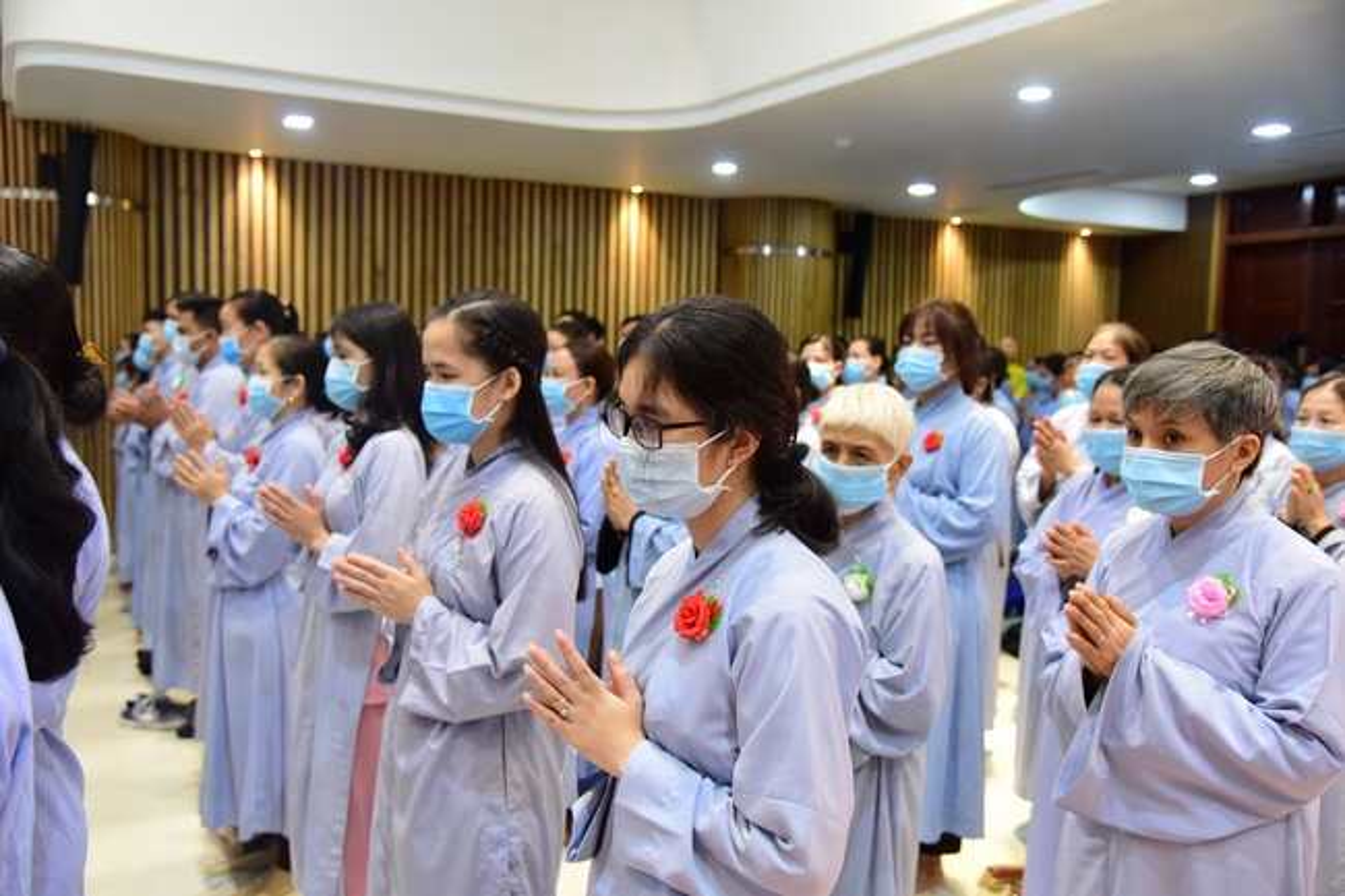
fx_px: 1195
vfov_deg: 41.1
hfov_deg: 58.7
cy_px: 448
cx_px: 672
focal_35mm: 32
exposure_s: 1/60
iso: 1600
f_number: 4
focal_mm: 32
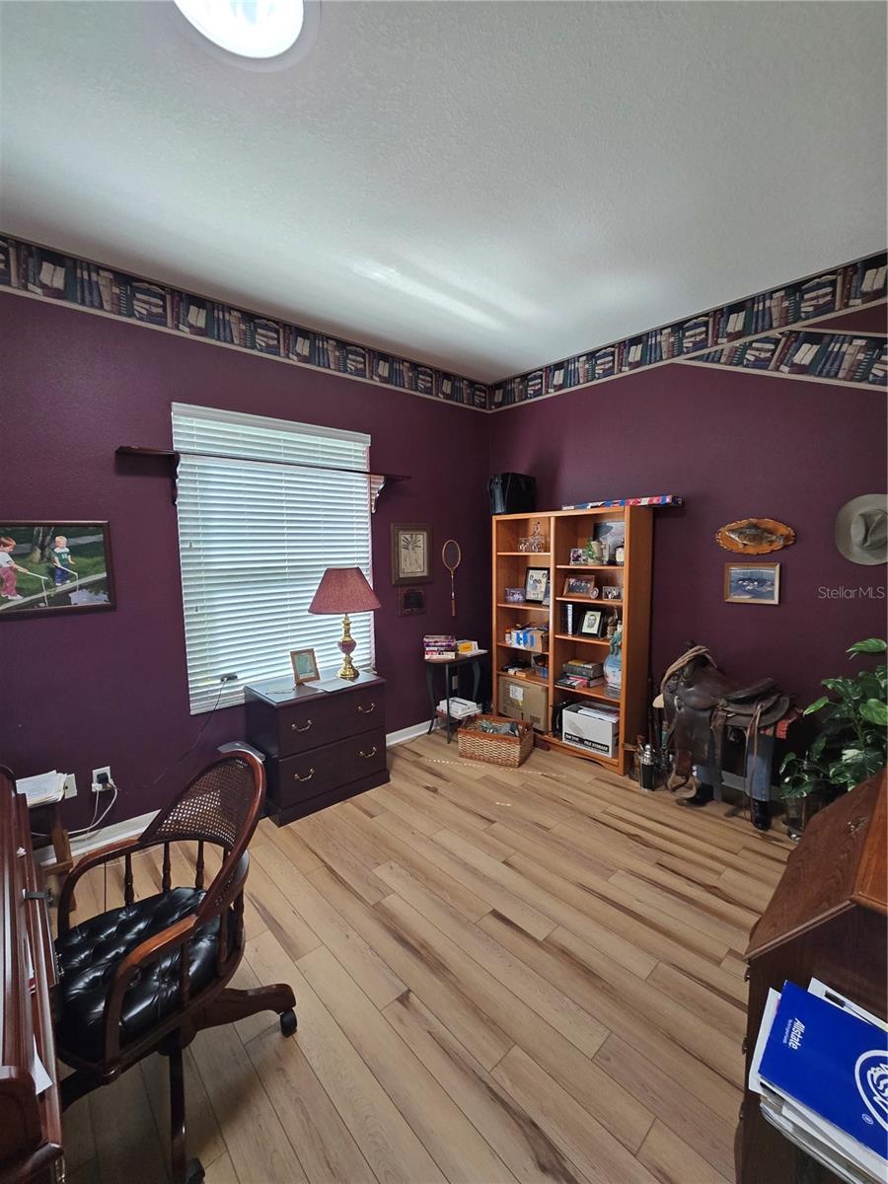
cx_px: 444
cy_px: 592
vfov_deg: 106.2
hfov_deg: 89.9
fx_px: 445
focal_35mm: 13
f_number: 2.2
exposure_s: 1/60
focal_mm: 2.2
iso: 200
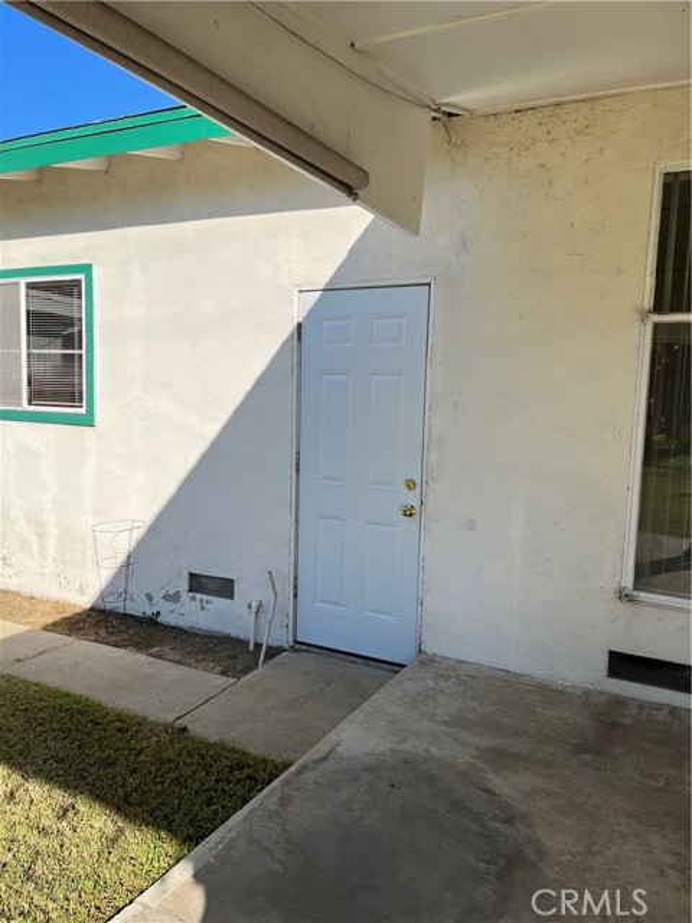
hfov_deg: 53.1
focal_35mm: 26
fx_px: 693
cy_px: 462
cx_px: 346
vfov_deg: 67.3
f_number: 1.6
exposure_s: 1/2967
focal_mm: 5.1
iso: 50
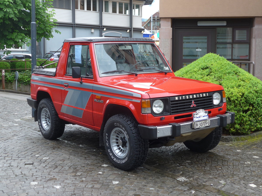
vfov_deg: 28.0
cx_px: 131
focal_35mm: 52
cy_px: 98
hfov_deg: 36.8
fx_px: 394
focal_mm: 10.7
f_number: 3.3
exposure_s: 1/160
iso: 80
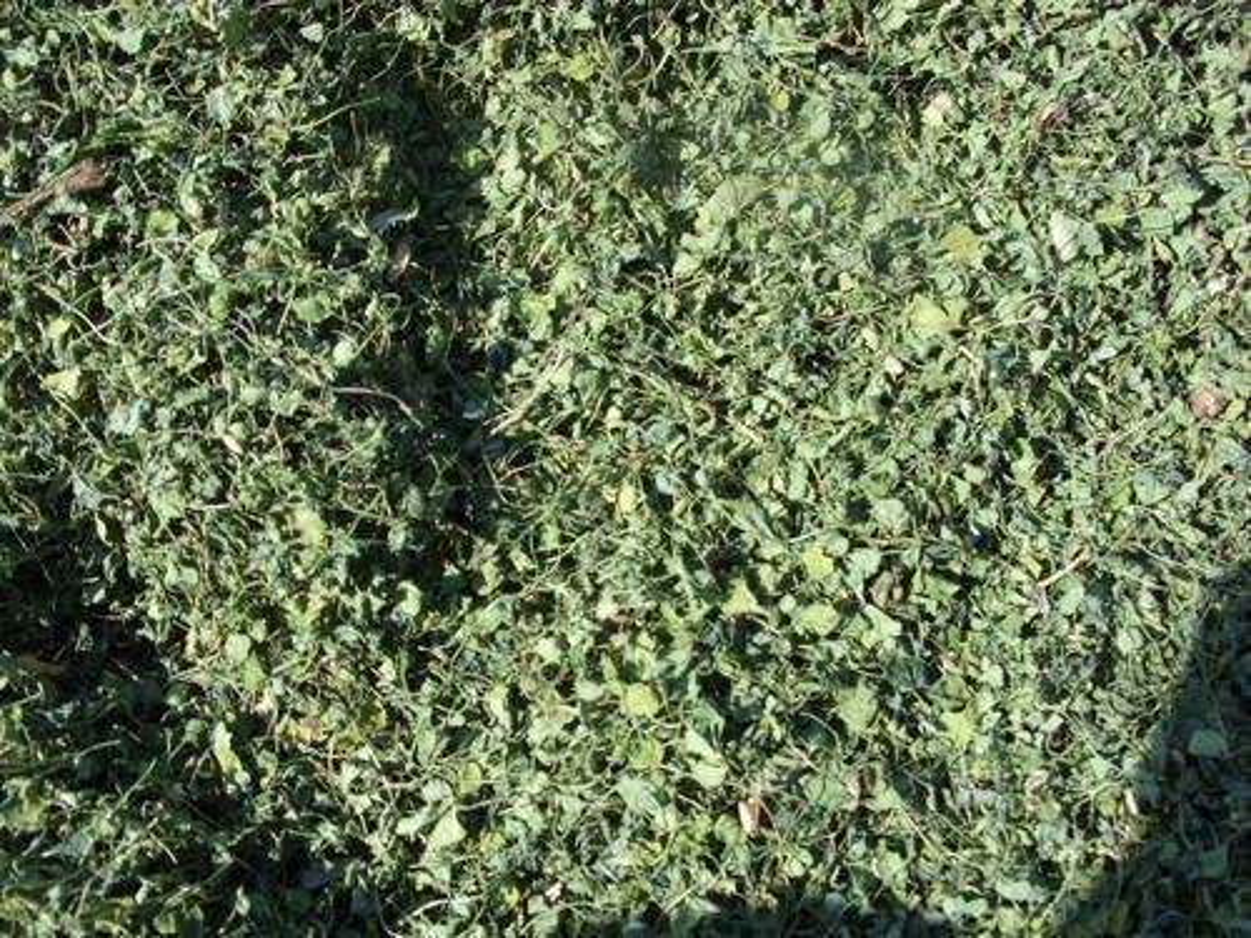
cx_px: 626
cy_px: 469
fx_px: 1373
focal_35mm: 38
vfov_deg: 37.7
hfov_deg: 49.0
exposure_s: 1/284
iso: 50
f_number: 4.9
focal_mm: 6.3
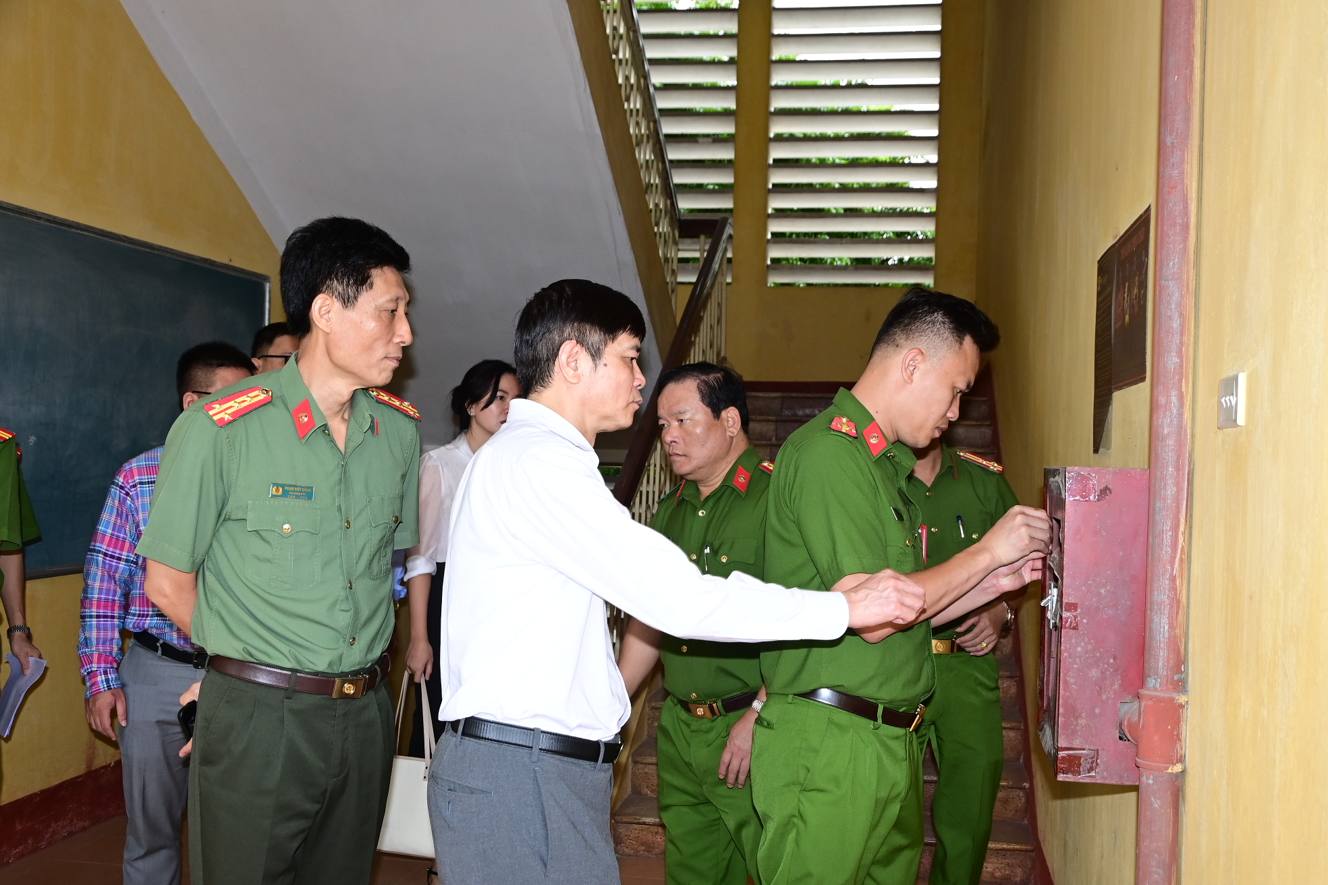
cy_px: 442
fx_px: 1365
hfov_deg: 51.9
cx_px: 664
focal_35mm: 37
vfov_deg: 35.9
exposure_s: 1/200
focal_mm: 25
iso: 640
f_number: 6.3
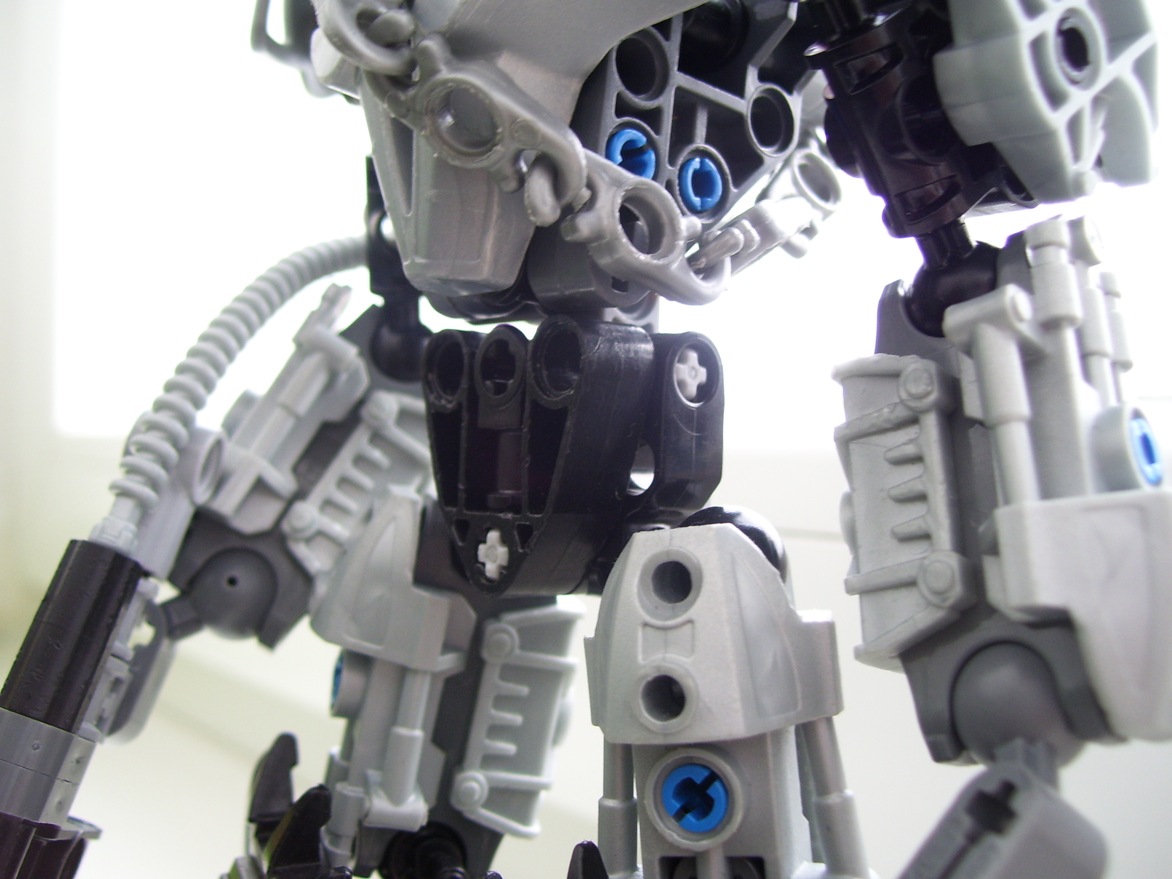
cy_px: 440
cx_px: 586
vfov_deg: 38.7
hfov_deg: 50.1
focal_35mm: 37
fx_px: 1253
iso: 80
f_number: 2.7
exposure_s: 1/45
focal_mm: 6
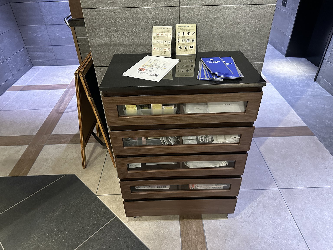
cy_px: 125
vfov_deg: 56.8
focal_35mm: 24
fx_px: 231
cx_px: 166
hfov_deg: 71.6
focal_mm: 6.86
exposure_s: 1/60
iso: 800
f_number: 1.78
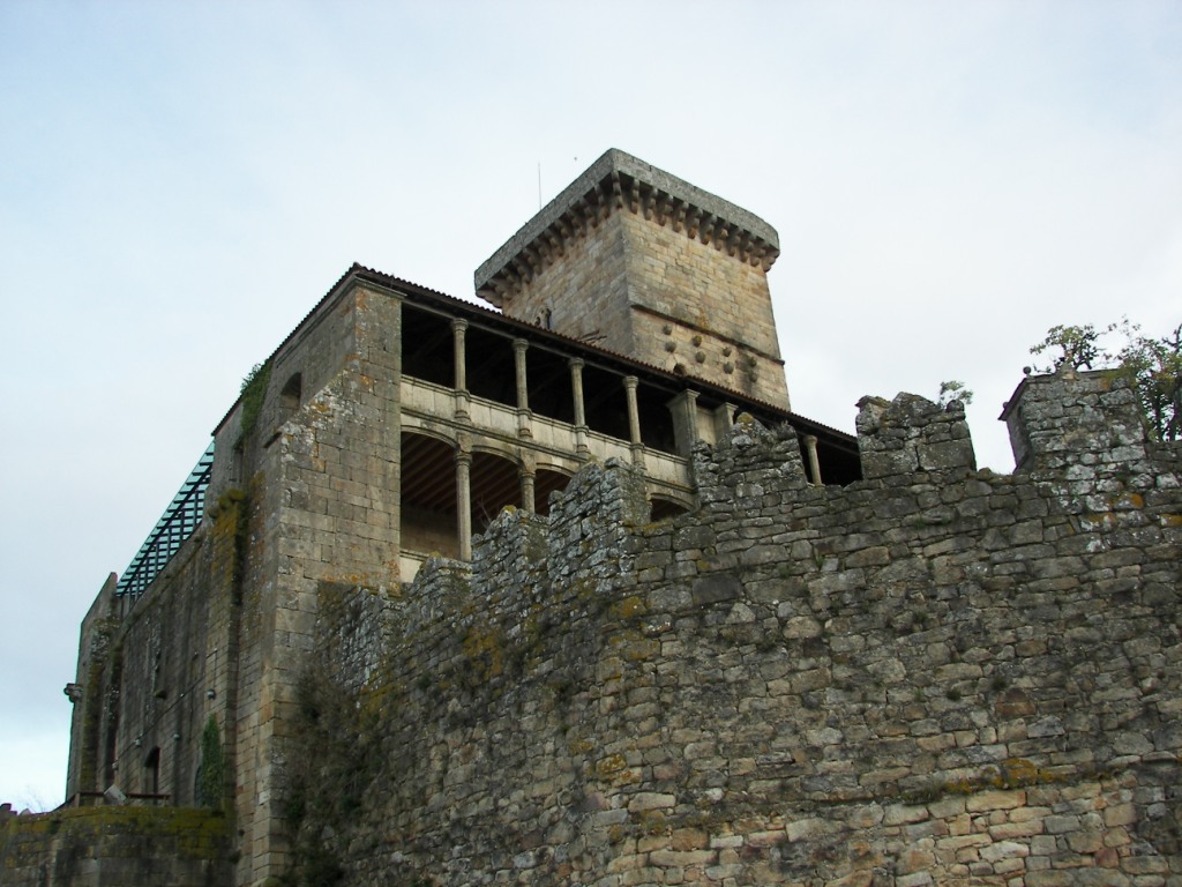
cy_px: 444
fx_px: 1229
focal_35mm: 36
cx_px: 591
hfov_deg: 51.4
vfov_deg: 39.7
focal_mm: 6
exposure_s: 1/250
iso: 50
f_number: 2.8
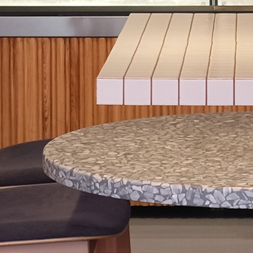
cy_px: -97
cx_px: 304
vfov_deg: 7.4
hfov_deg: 7.5
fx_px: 1918
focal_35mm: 232
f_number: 7.1
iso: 160
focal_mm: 18
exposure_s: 1/8
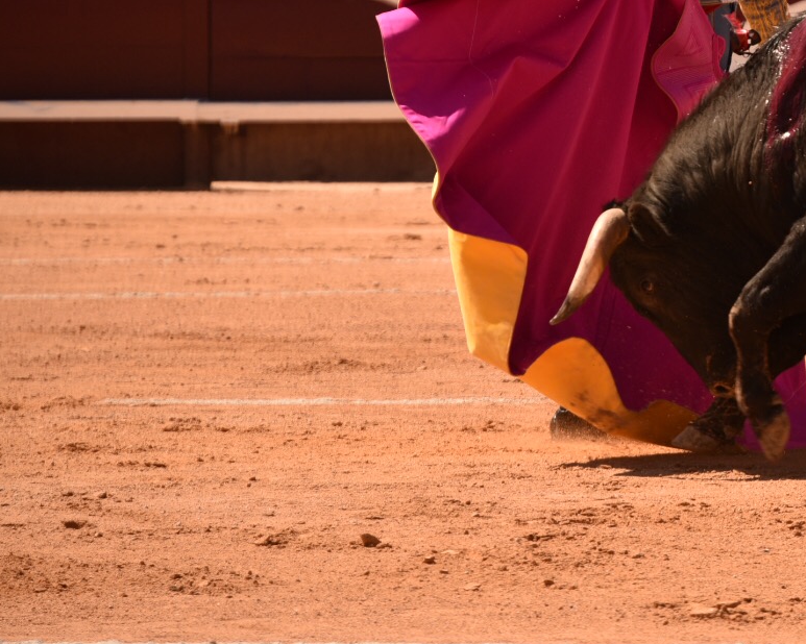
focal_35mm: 413
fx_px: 9849
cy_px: 95
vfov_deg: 3.7
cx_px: 776
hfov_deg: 4.7
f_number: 5.6
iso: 200
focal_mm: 210
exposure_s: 1/1000
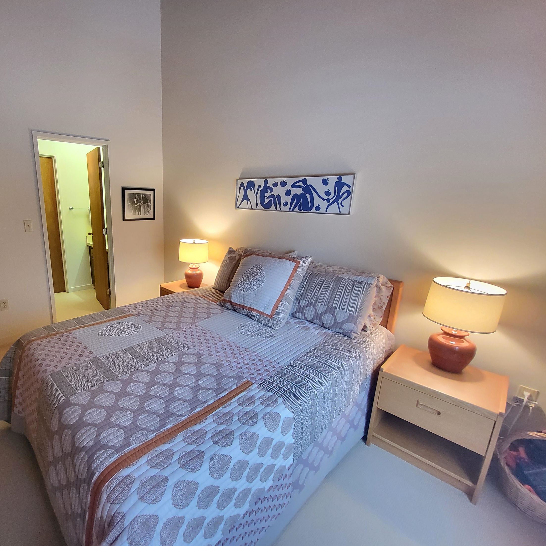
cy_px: 275
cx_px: 198
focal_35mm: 16
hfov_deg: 85.4
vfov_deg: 87.4
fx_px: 286
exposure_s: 1/24
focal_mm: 1.74
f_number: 2.2
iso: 640
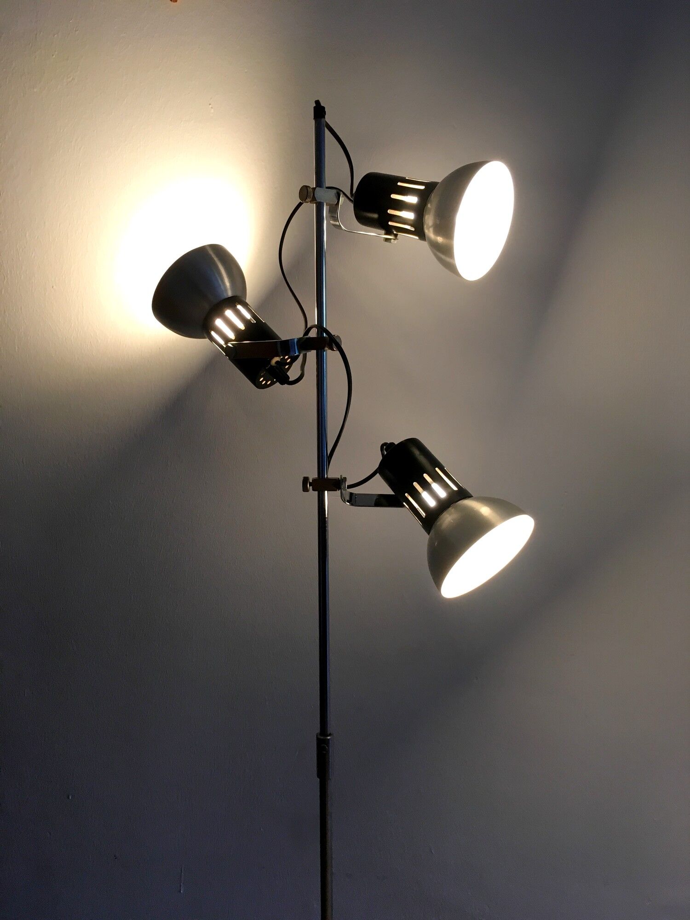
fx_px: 771
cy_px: 460
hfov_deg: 48.2
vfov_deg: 61.7
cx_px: 345
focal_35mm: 29
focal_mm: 4.15
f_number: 2.2
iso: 40
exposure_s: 1/33
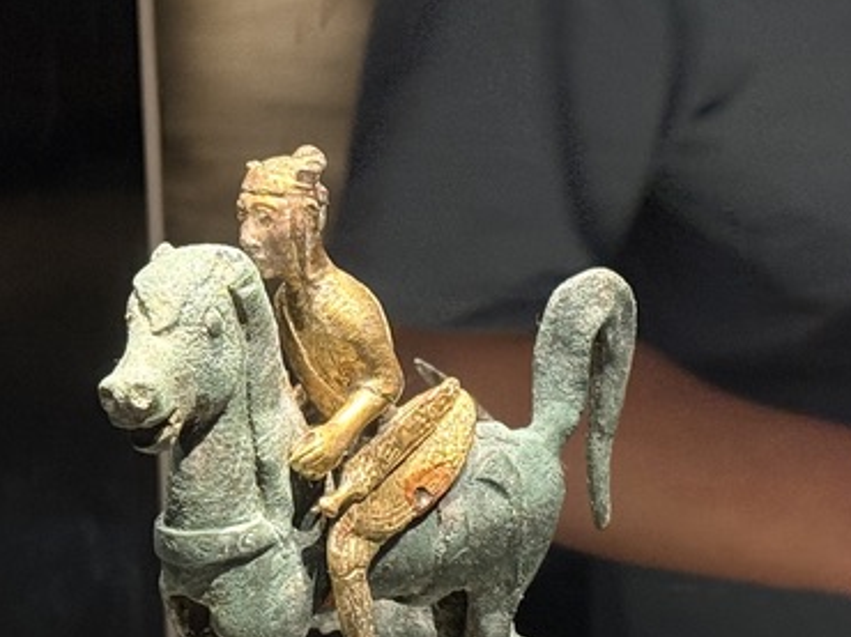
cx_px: 476
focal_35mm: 133
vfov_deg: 10.9
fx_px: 3268
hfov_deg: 14.8
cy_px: 791
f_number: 1.78
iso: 320
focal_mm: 6.76
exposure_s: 1/33
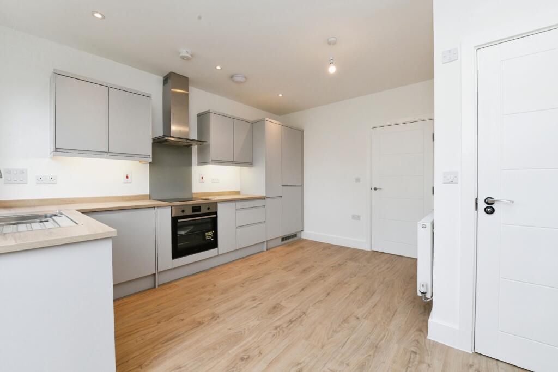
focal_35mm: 15
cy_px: 186
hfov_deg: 100.4
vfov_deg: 77.3
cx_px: 279
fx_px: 233
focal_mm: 15
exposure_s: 1/80
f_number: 11
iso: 800
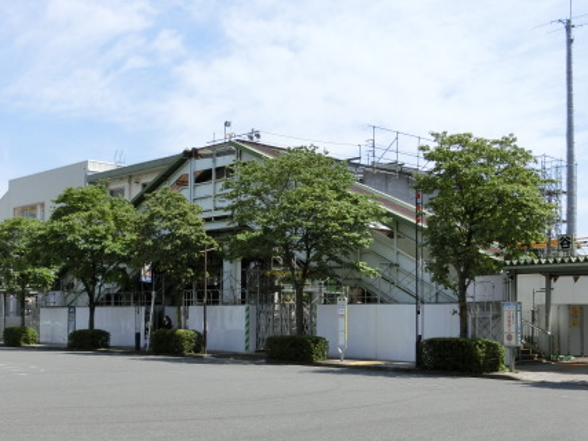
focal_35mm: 51
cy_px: 295
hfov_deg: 37.5
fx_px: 866
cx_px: 284
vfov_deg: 28.4
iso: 80
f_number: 3.9
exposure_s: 1/640
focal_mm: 6
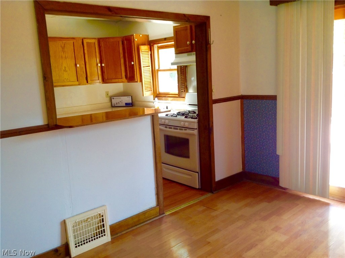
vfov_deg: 40.6
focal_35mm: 35
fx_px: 348
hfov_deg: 52.7
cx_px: 172
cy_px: 129
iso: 50
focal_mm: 4.28
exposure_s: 1/30
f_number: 2.4
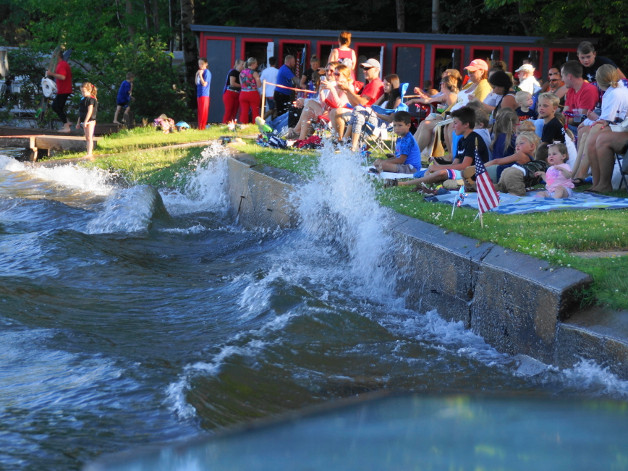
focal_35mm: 125
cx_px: 274
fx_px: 2260
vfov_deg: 11.9
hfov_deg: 15.8
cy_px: 236
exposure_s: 1/125
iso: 250
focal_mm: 75
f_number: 5.6
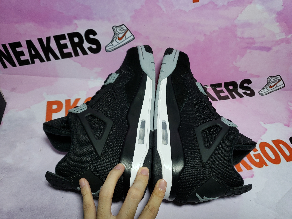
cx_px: 150
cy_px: 107
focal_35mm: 27
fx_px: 228
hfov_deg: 65.3
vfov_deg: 51.3
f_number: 1.5
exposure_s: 1/486
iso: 50
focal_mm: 4.3
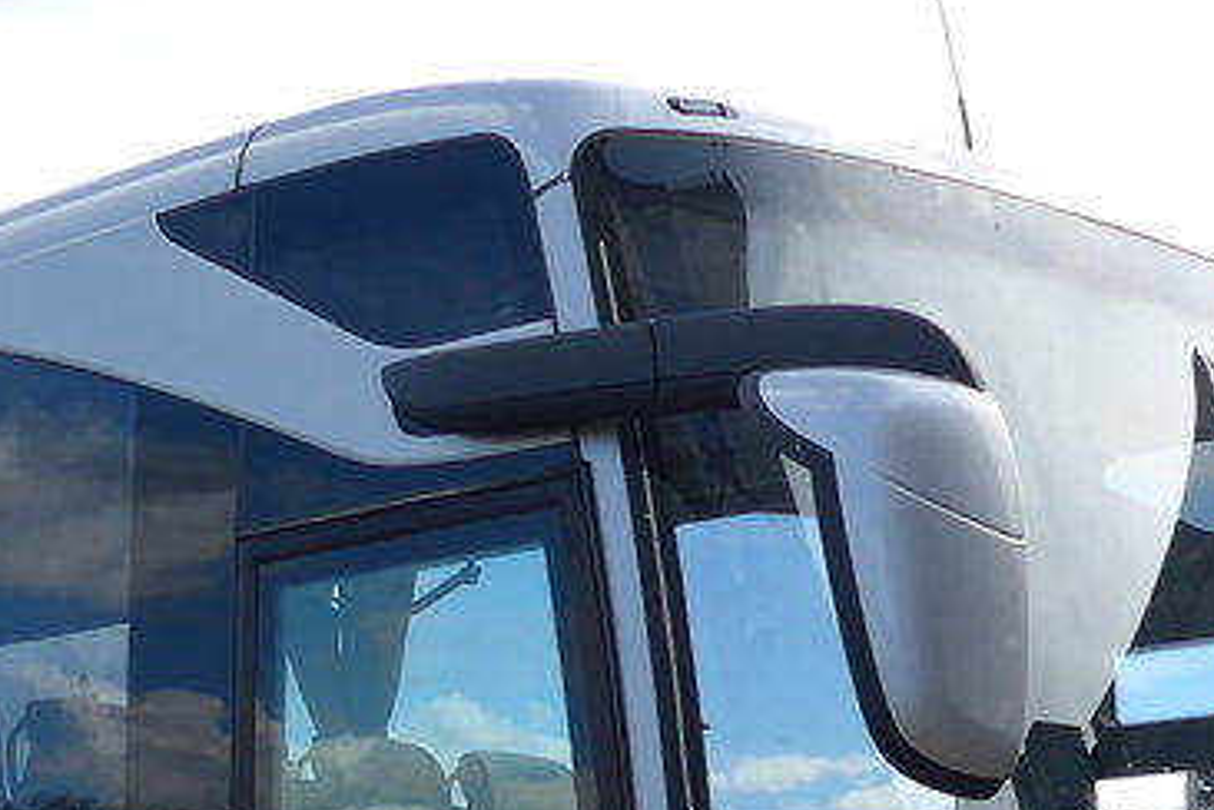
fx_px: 3338
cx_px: 172
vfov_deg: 13.3
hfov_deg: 20.3
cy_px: 1049
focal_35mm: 99
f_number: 2.8
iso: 80
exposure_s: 1/800
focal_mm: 6
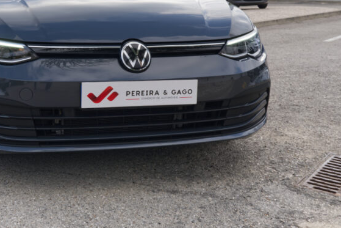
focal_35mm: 55
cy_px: 46
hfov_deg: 35.7
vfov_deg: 24.3
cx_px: 99
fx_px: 521
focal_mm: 19.7
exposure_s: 1/160
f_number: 8
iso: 160
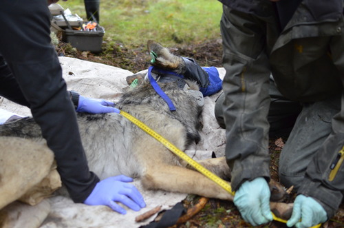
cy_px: 114
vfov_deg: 25.6
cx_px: 172
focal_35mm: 52
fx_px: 501
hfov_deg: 37.9
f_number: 2.5
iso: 2500
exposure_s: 1/640
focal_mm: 35
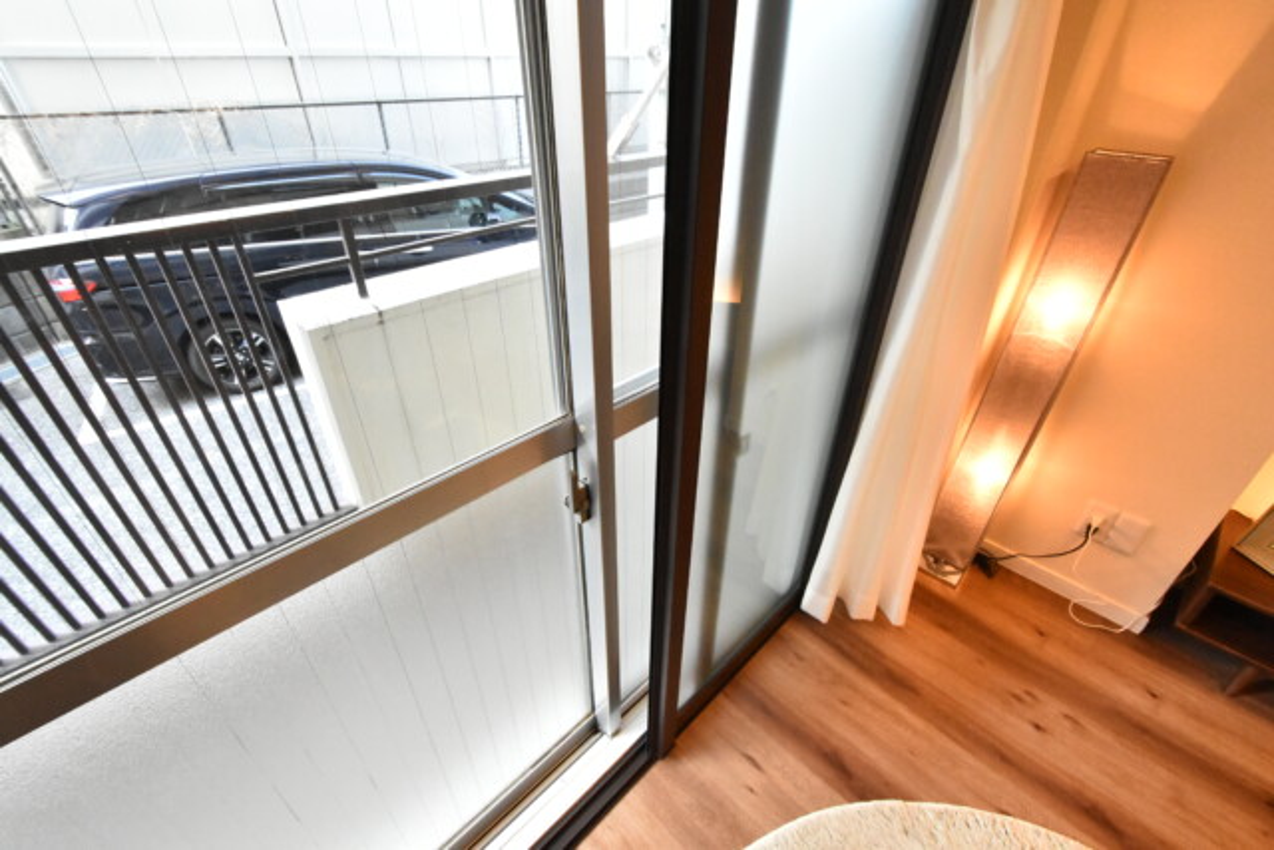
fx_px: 531
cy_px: 425
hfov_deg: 100.4
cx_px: 637
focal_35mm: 15
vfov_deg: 77.4
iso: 6400
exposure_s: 1/200
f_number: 7.1
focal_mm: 10
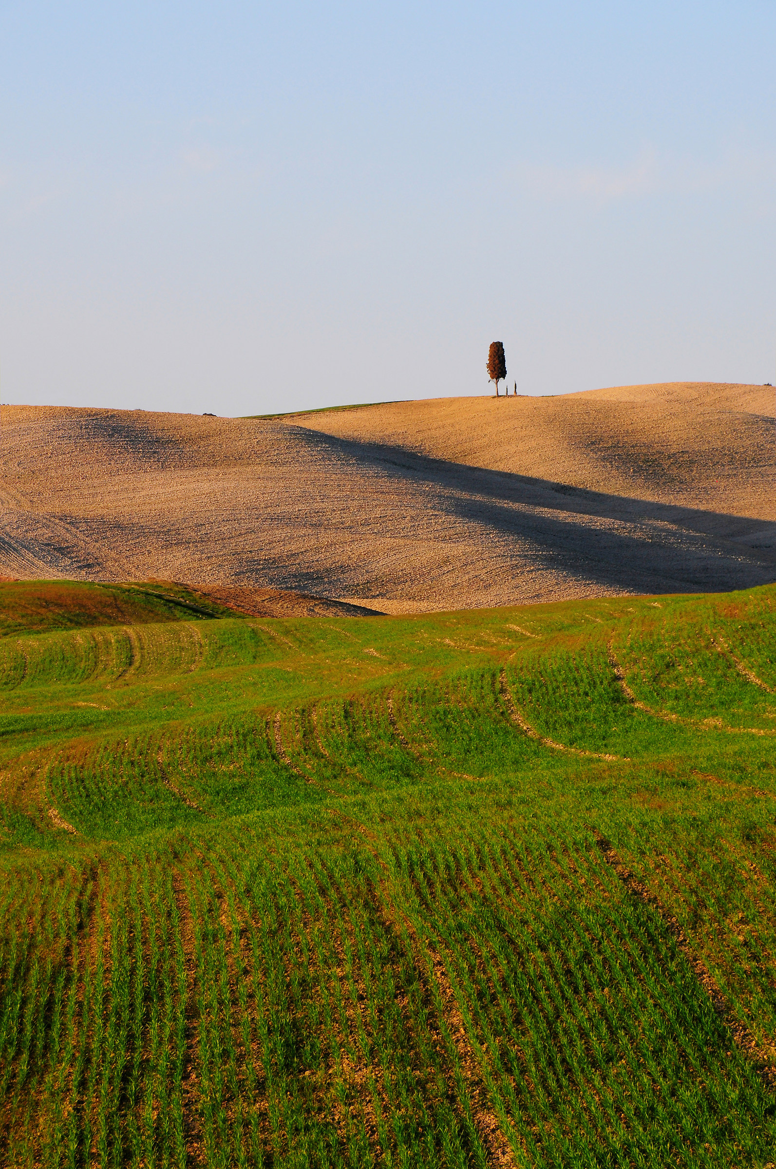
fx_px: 5108
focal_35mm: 158
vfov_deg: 13.1
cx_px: 388
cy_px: 584
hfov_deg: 8.7
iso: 200
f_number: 13
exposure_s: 1/100
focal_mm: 105
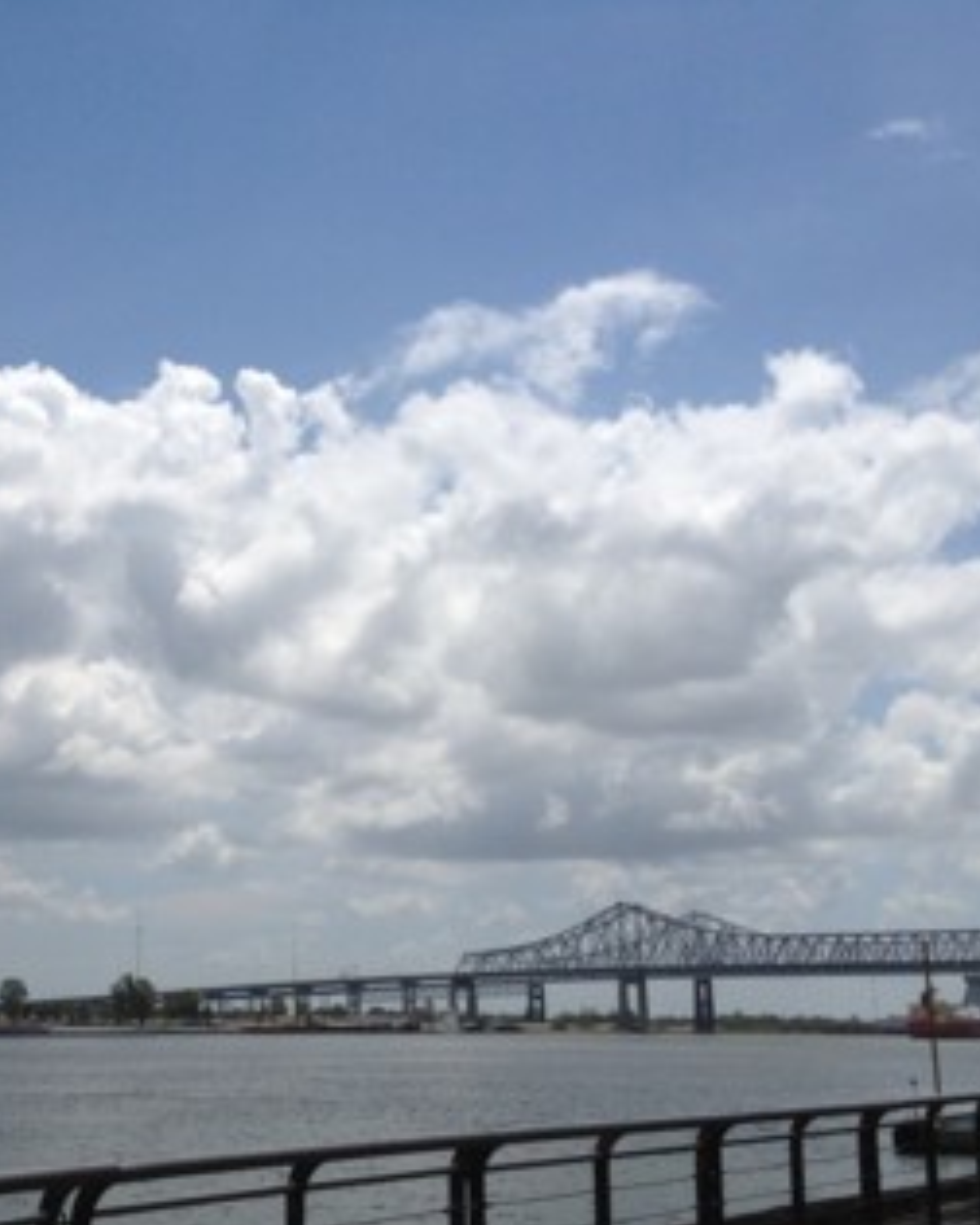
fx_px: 1885
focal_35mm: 52
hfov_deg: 28.8
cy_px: 692
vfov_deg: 35.9
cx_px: 261
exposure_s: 1/5525
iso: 64
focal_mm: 4.28
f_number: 2.4
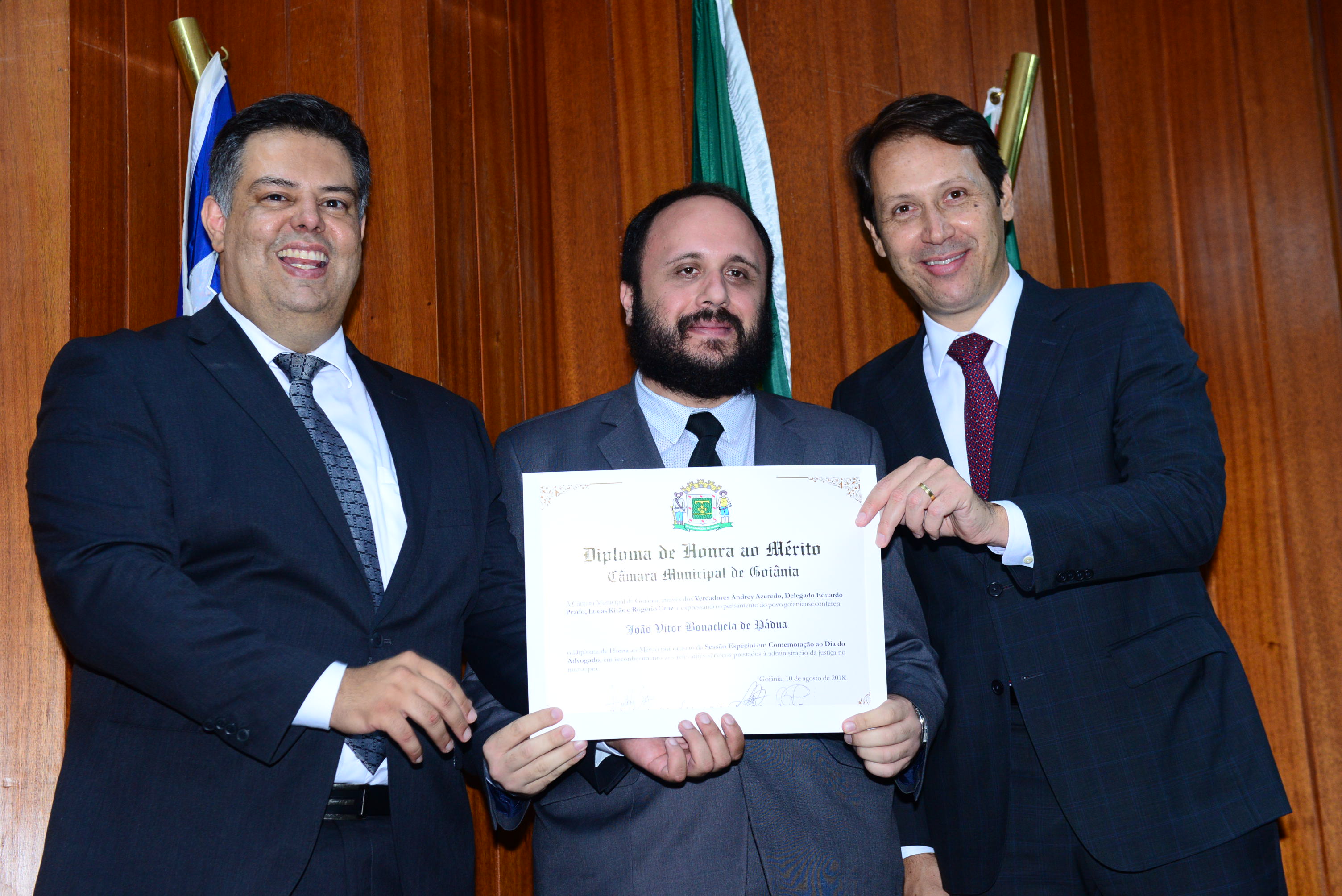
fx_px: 2163
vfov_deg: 23.4
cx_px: 671
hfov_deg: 34.5
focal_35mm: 58
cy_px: 448
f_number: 5.6
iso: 2000
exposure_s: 1/125
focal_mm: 58
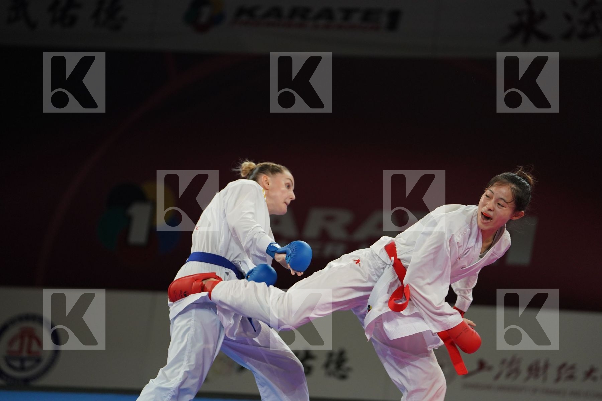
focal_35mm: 187
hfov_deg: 11.0
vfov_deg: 7.3
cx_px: 301
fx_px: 3127
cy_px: 200
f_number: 2.8
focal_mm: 187
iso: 1600
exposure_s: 1/1000
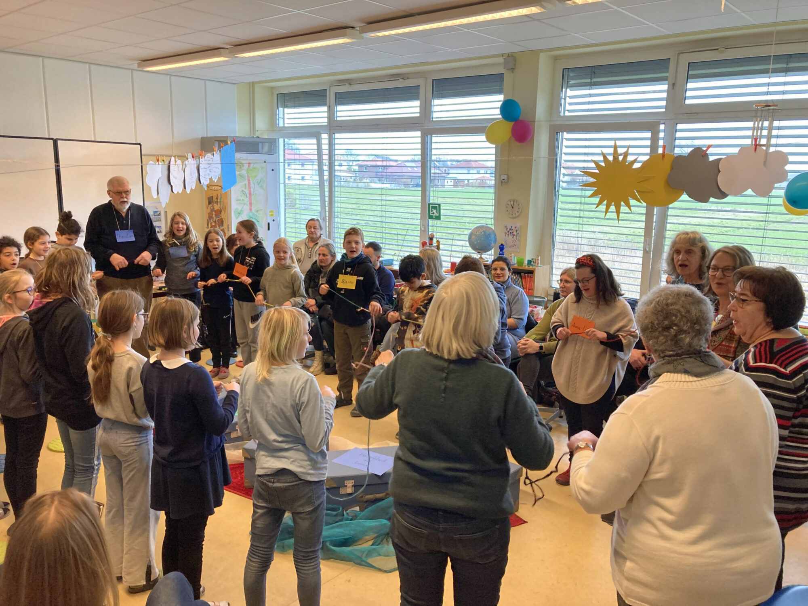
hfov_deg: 63.4
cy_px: 303
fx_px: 654
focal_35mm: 28
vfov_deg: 49.7
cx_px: 404
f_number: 1.8
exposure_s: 1/100
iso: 80
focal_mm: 3.99
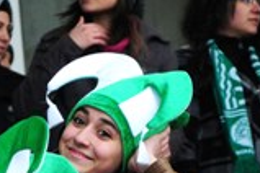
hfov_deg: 3.2
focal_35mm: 634
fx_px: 4579
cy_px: 308
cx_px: -137
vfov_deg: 2.2
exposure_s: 1/320
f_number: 5.6
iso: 640
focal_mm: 105
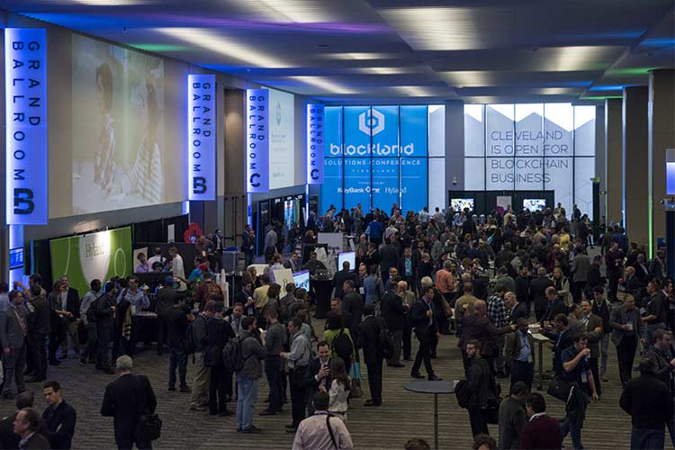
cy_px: 225
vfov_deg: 20.6
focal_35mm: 66
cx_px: 338
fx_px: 1237
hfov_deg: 30.5
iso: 1600
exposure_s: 1/80
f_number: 7.1
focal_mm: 66
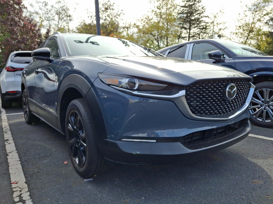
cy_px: 102
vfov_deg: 54.9
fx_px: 197
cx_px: 136
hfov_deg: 69.4
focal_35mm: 25
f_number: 1.8
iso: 25
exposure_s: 1/833
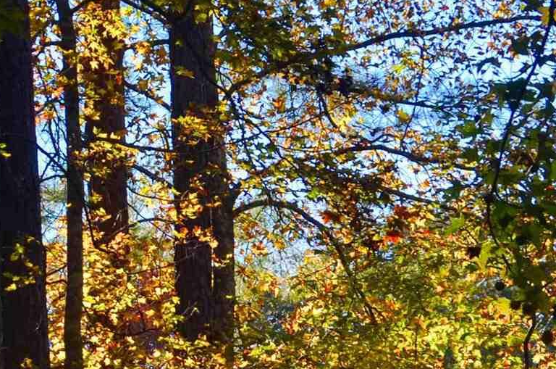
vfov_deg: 9.4
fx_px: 2220
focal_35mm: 144
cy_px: 411
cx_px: -115
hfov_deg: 13.9
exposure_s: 1/180
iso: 100
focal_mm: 24
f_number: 6.7
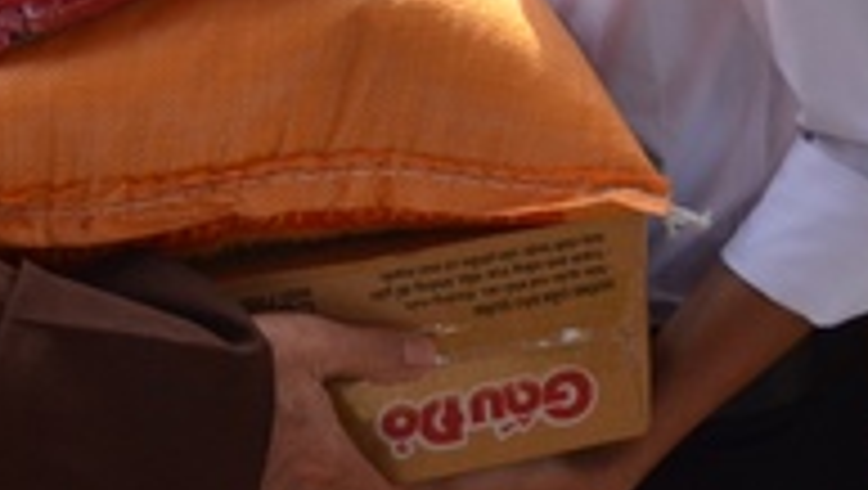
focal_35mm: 95
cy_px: -348
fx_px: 2189
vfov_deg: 11.9
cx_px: 670
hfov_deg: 22.2
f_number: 10
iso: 1000
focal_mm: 18
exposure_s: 1/400
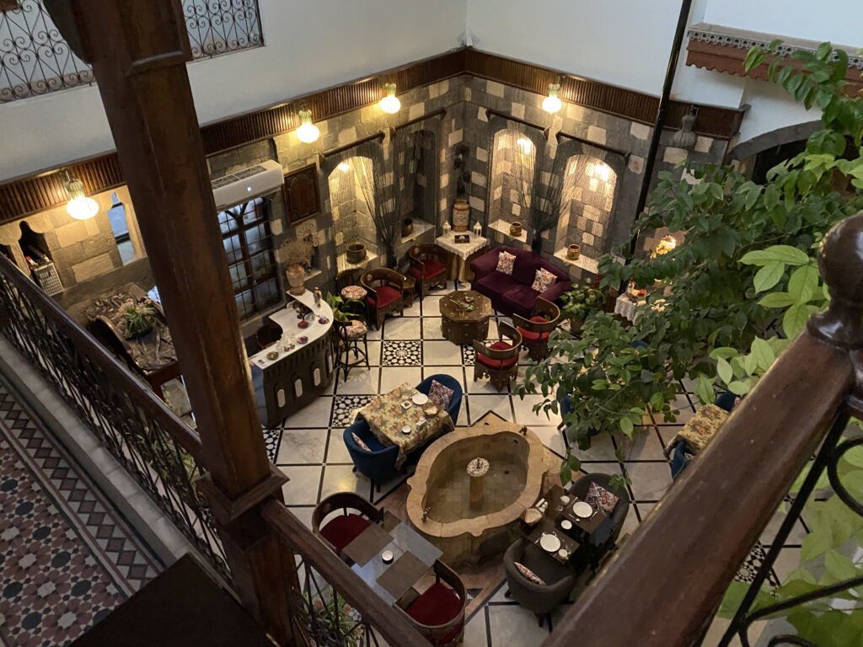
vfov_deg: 53.1
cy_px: 324
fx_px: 648
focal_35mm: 26
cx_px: 432
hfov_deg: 67.3
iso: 800
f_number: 1.8
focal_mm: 4.25
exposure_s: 1/30
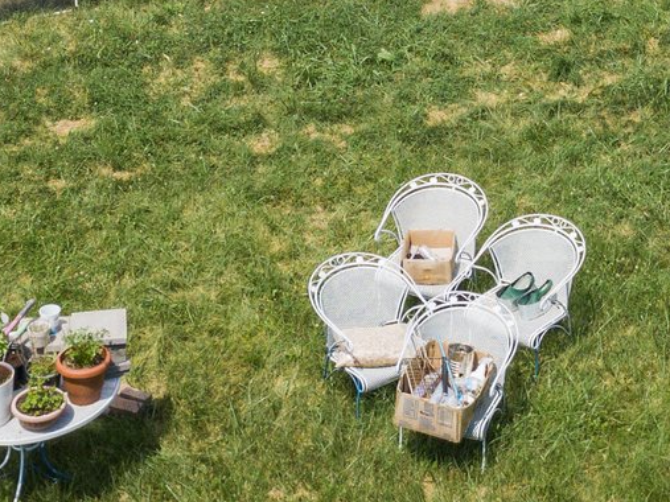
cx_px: 501
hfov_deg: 18.6
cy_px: -469
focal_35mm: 105
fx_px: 2032
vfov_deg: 12.5
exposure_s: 1/1400
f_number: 2.2
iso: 100
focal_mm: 4.73
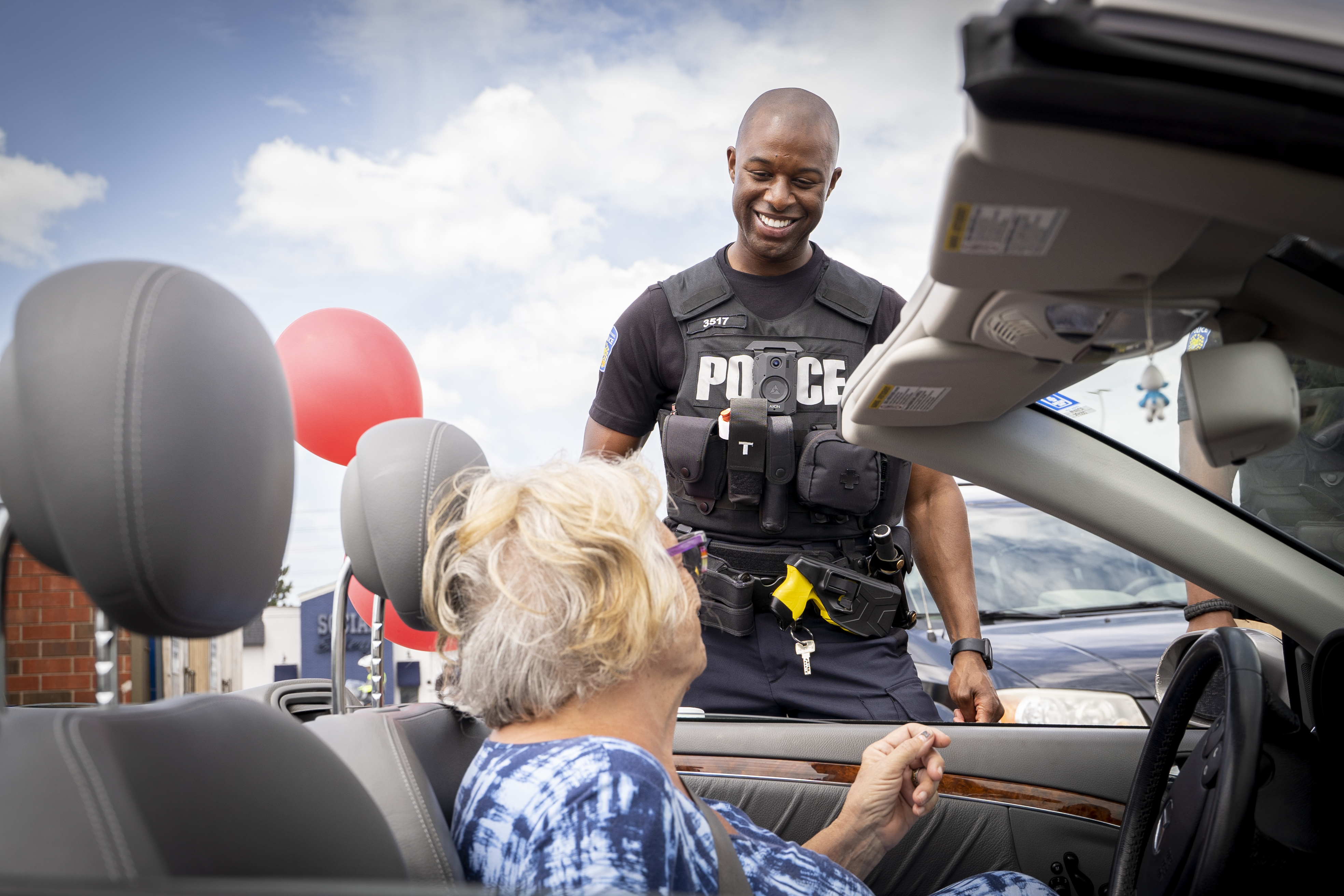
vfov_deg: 29.2
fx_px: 1717
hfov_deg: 42.7
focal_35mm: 46
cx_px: 672
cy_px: 448
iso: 200
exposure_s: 1/400
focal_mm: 31
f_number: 5
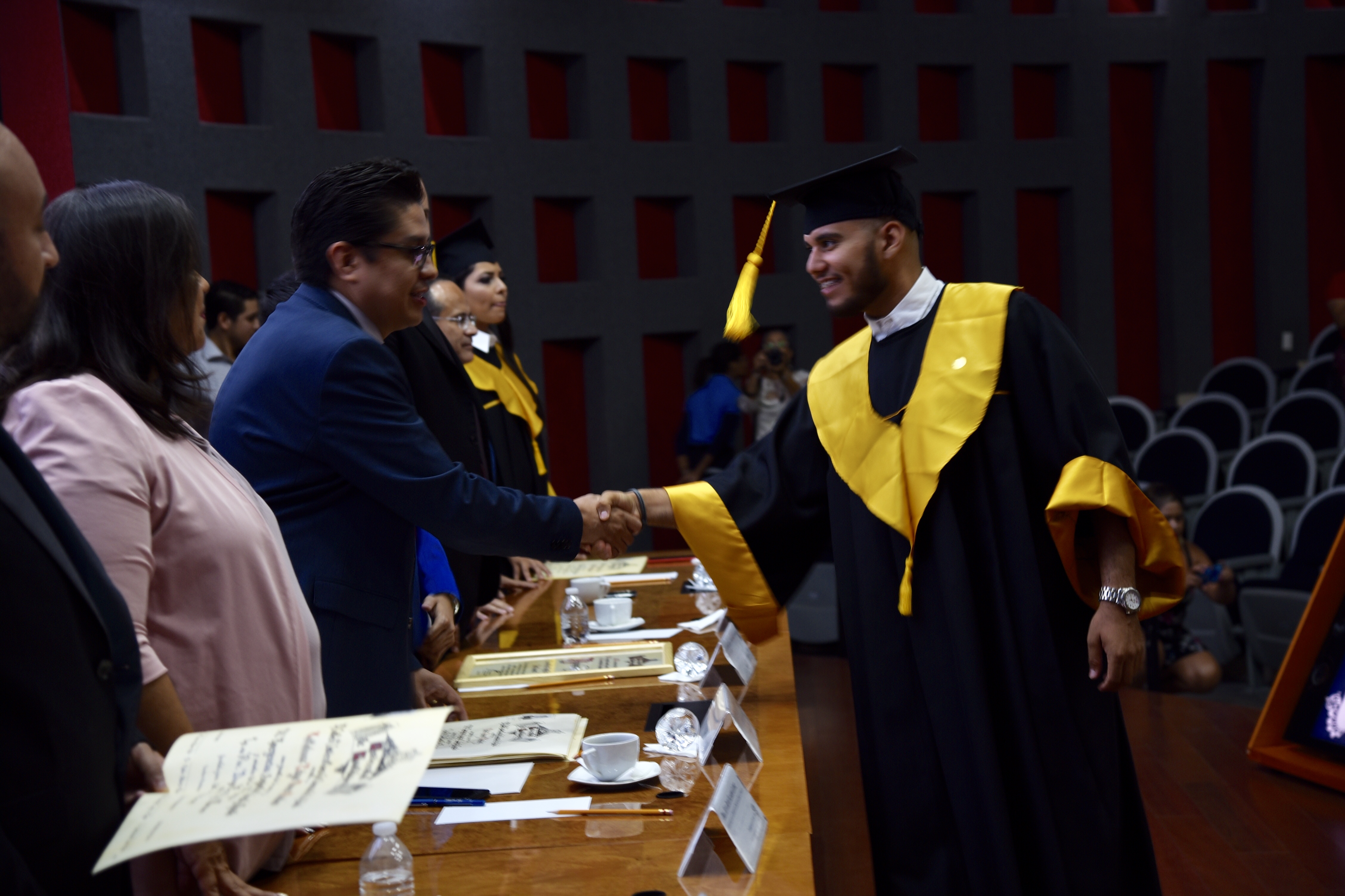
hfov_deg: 31.0
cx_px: 672
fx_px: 2428
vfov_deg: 20.9
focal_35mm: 65
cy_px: 448
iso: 250
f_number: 4.5
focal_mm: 65
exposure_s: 1/15
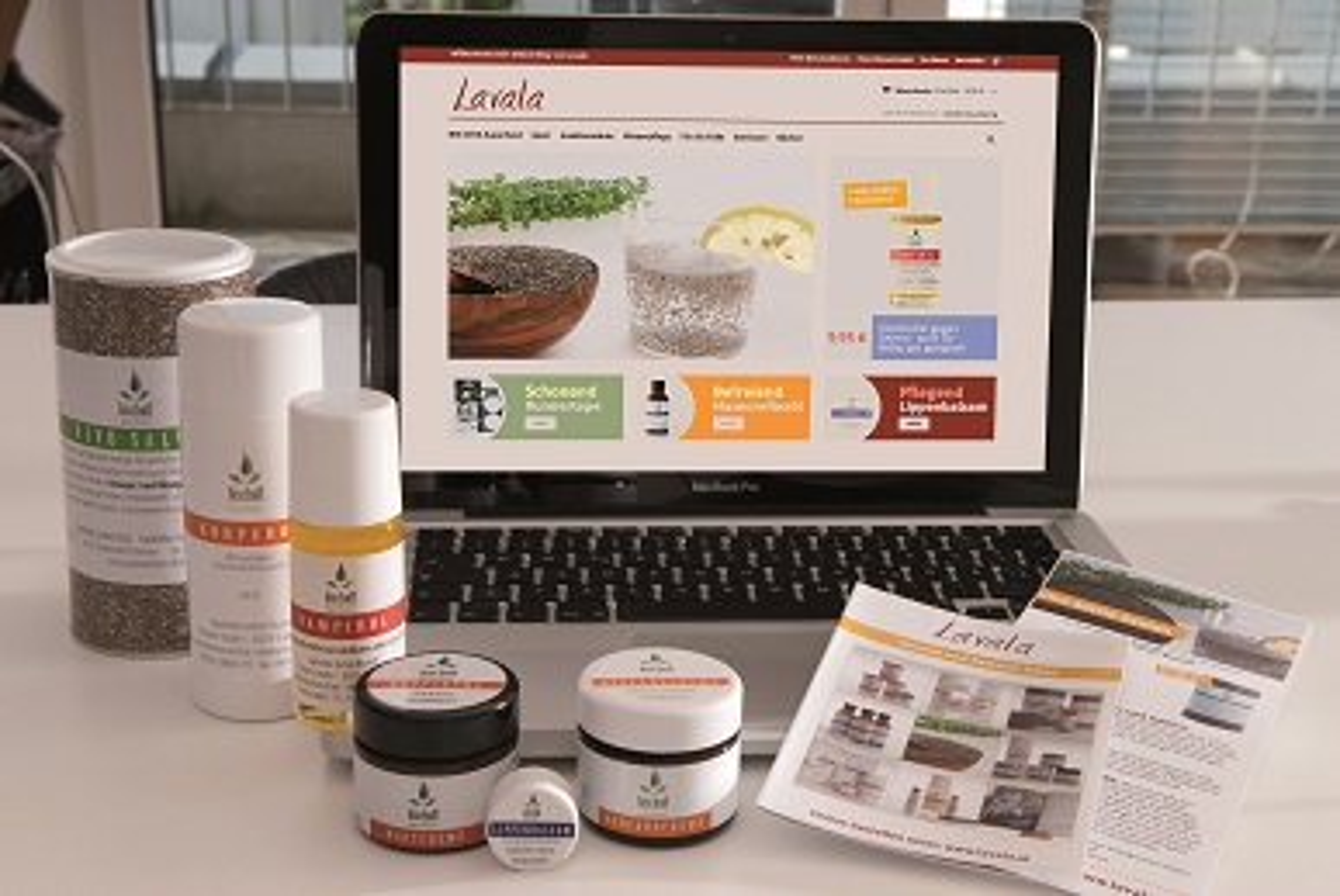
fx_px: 2124
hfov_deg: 35.0
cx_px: 670
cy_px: 448
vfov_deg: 23.8
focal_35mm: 57
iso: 500
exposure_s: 1/250
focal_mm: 38
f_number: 10
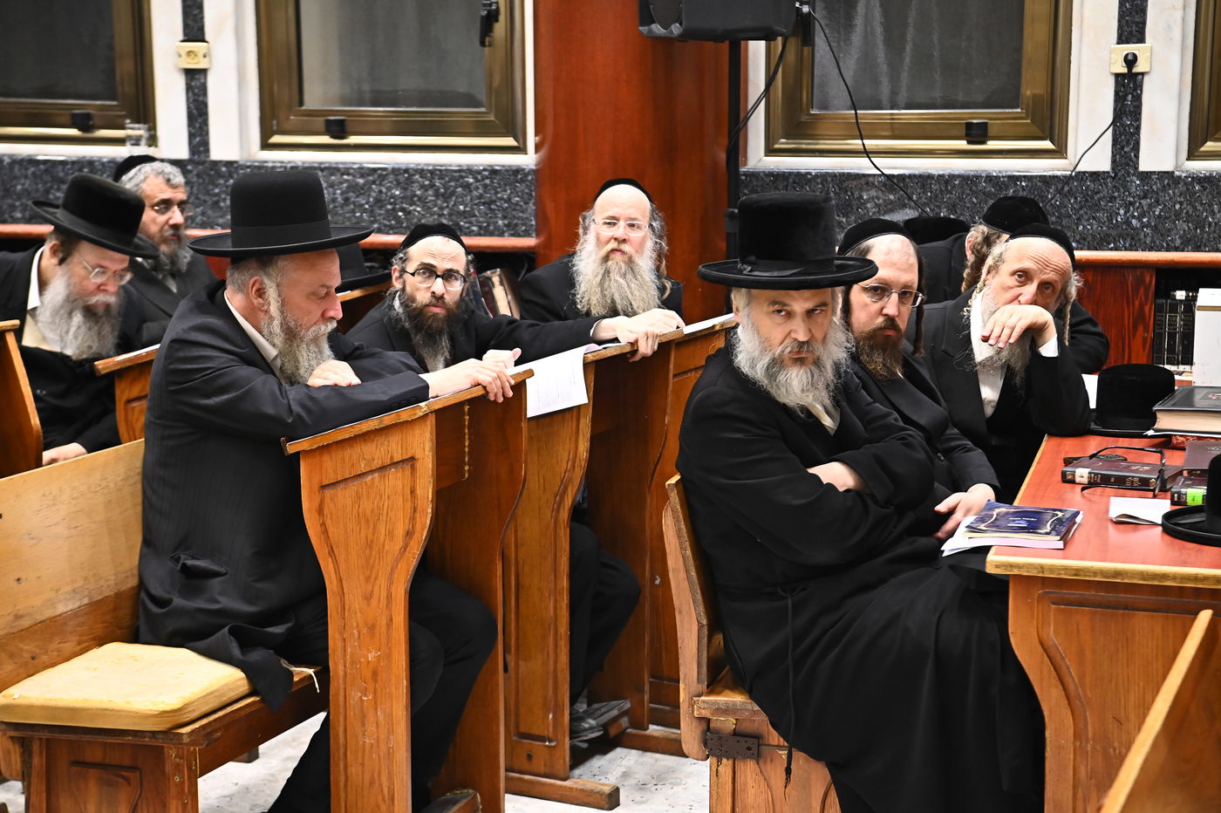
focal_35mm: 70
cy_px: 406
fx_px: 2373
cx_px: 610
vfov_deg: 19.4
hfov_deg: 28.9
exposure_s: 1/200
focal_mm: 70
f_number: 5
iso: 2500
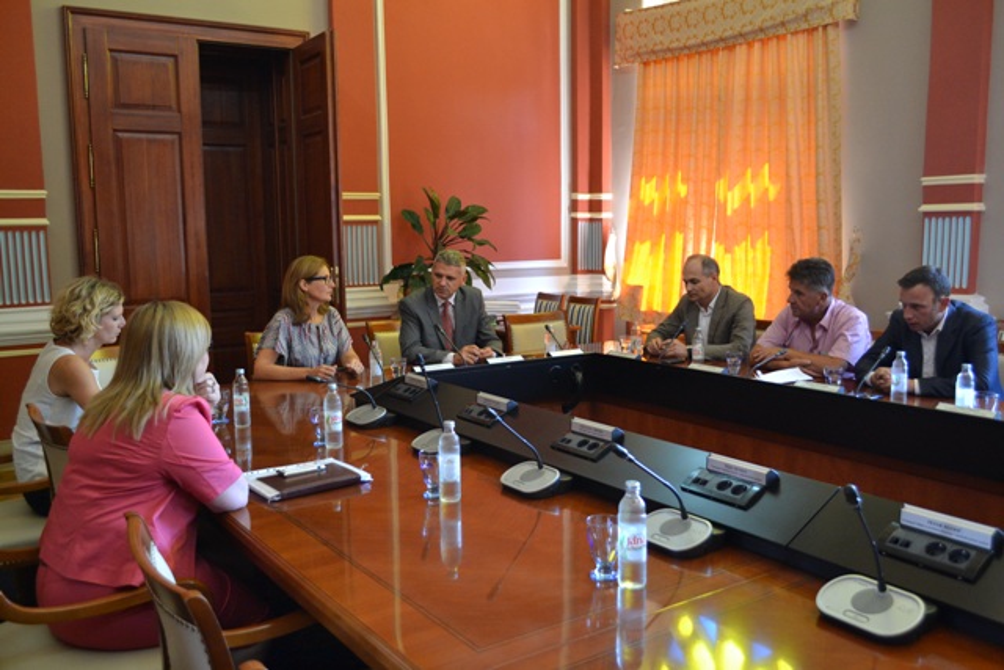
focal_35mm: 33
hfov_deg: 57.2
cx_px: 502
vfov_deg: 40.0
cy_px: 335
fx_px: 920
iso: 1600
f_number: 3.8
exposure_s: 1/60
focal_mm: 22
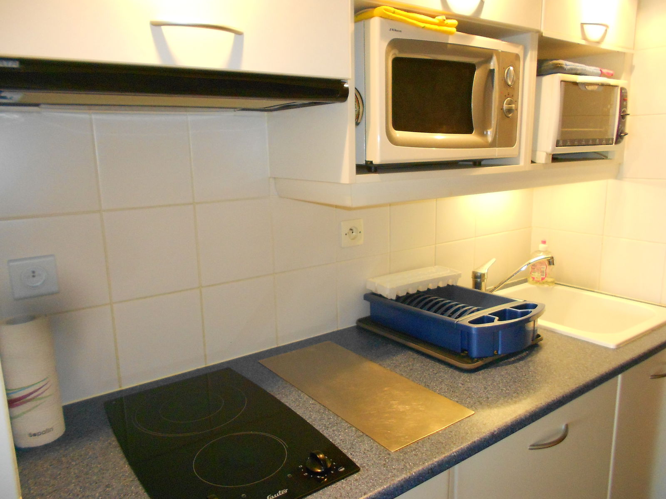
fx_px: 500
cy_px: 250
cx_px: 333
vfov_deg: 53.1
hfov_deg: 67.3
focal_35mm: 26
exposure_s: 1/20
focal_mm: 4.6
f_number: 3.2
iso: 400
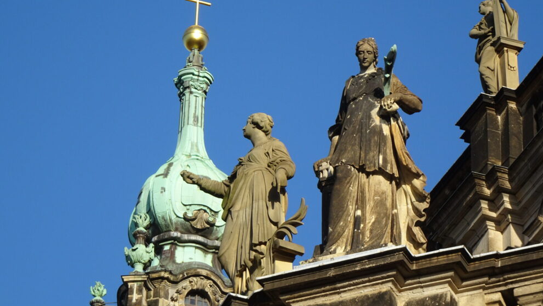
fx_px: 2894
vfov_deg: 6.0
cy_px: 114
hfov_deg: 10.7
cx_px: 263
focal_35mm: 201
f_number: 5.6
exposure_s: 1/250
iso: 80
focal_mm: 30.42
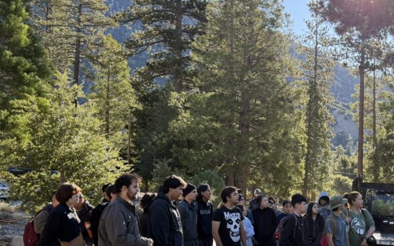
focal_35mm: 44
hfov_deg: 44.0
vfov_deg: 29.1
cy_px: 158
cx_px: 289
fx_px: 472
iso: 100
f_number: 1.78
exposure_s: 1/788
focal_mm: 6.76
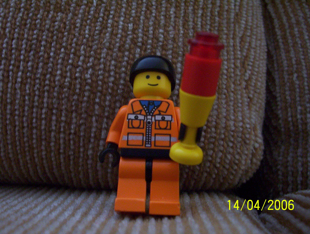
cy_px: 117
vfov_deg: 33.7
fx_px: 386
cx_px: 155
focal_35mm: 43
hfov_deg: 43.8
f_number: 2.73
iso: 200
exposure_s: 1/8
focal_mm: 5.77
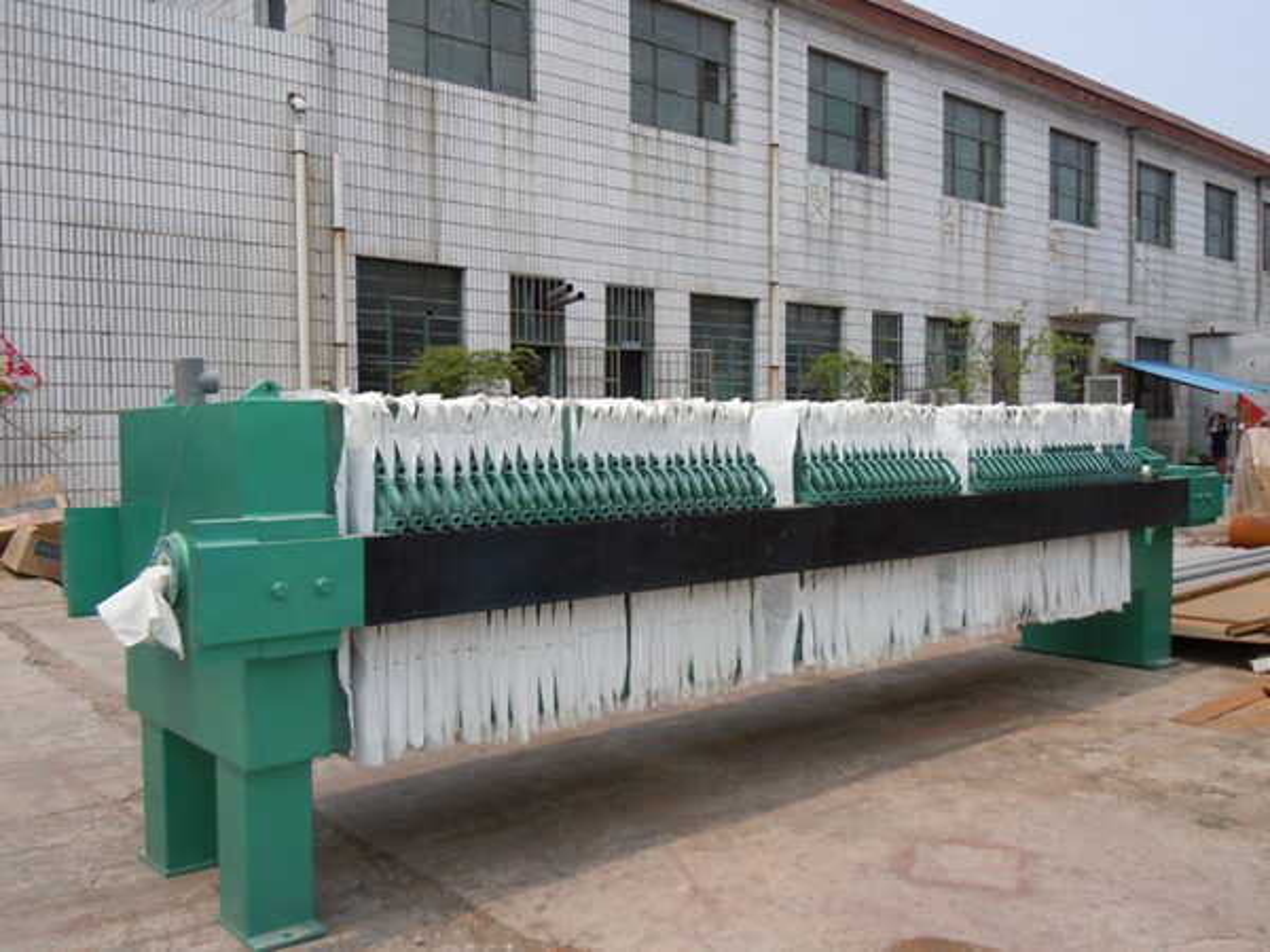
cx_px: 635
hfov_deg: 60.0
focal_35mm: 30
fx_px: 1101
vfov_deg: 46.8
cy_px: 476
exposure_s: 1/1000
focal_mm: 5.4
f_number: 3.5
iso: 100
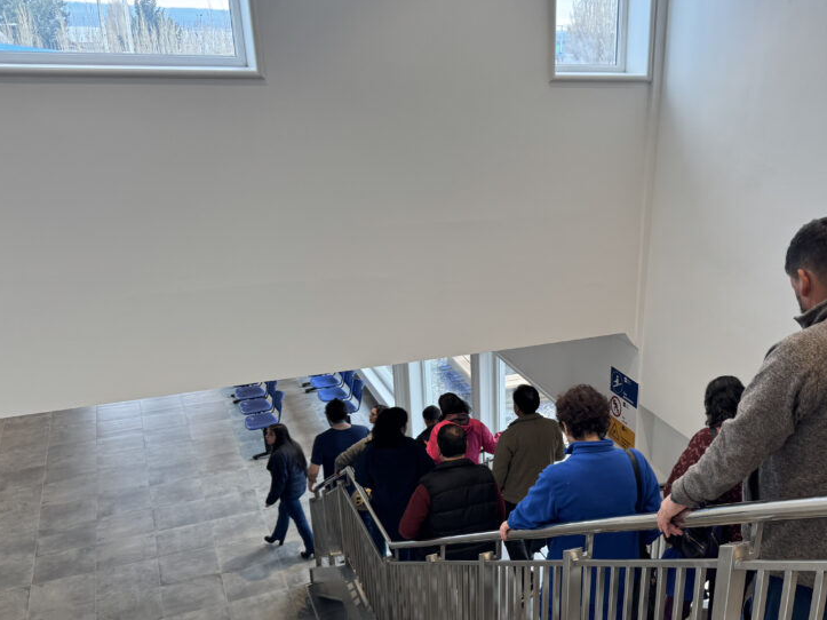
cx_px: 580
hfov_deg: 52.5
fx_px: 812
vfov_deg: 41.3
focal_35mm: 34
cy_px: 410
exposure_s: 1/121
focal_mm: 6.76
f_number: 1.78
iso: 50
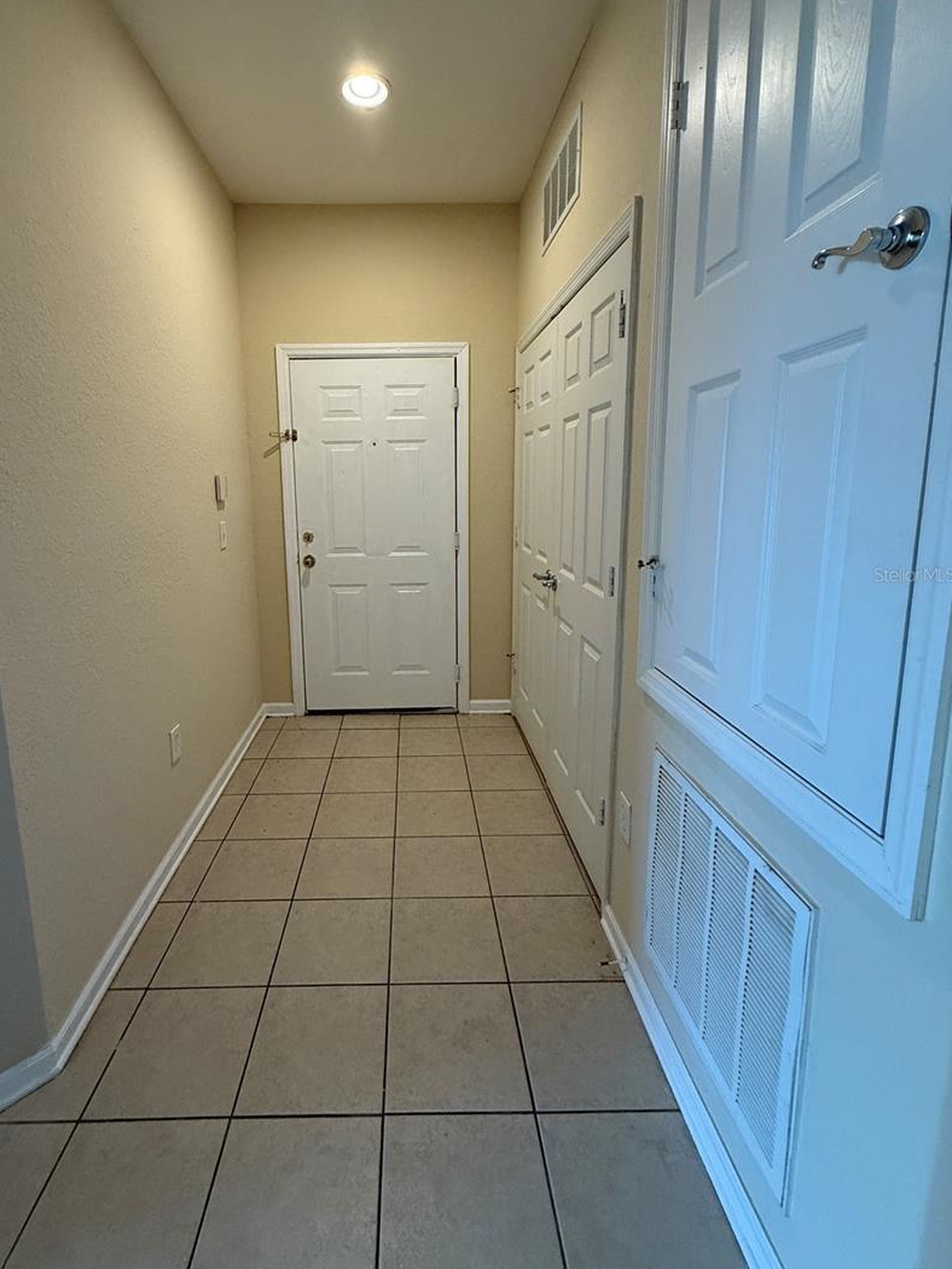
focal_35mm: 16
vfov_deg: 94.2
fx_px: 586
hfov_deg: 77.8
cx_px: 416
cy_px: 574
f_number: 2.2
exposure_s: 1/60
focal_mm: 2.22
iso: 320
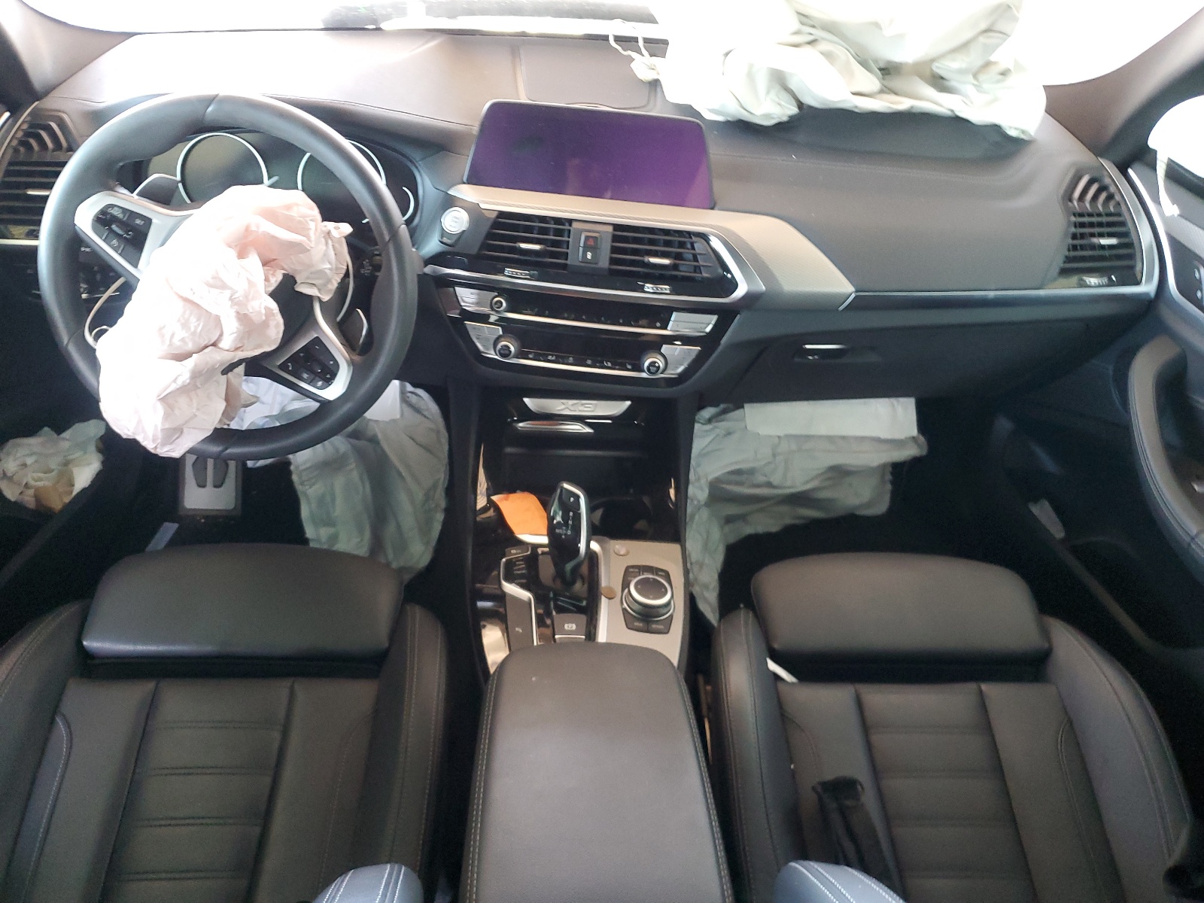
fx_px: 904
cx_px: 602
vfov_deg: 53.1
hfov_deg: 67.3
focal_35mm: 26
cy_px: 452
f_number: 1.5
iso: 283
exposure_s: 1/17
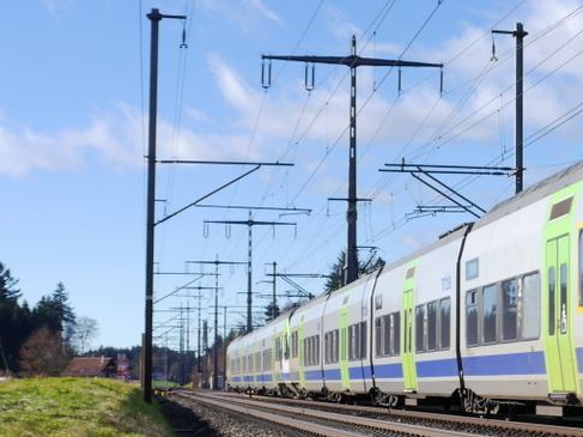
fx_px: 1903
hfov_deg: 16.9
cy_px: 284
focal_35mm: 113
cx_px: 640
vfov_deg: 13.1
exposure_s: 1/320
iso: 160
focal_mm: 25
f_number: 8
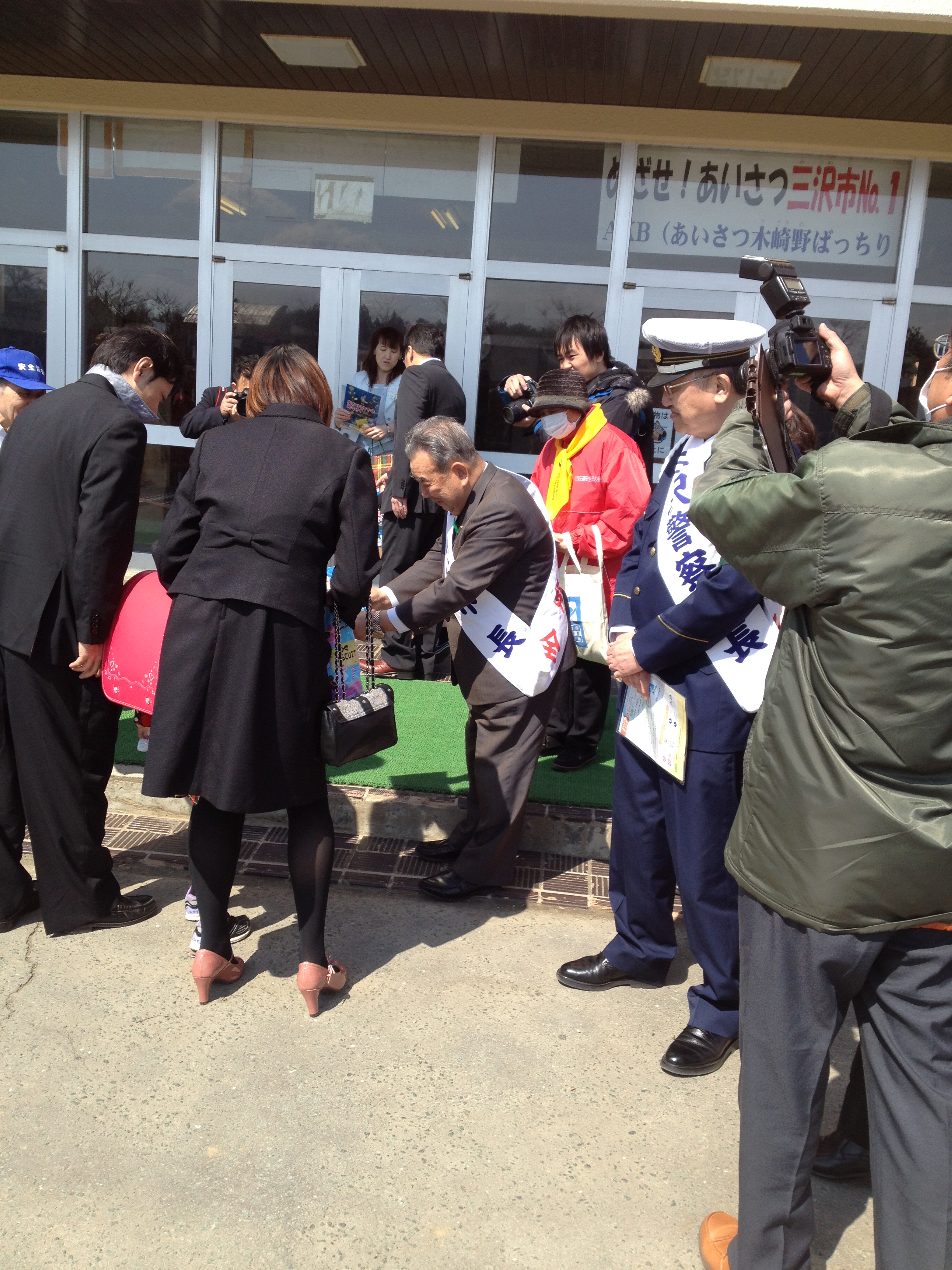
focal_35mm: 35
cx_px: 476
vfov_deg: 52.6
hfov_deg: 40.7
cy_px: 635
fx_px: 1283
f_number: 2.4
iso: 50
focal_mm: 4.28
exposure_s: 1/1022
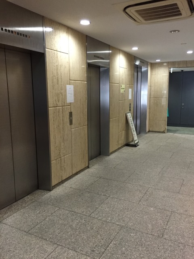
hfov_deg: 48.2
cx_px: 97
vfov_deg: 61.7
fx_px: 217
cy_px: 130
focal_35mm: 29
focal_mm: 4.15
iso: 250
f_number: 2.2
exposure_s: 1/30
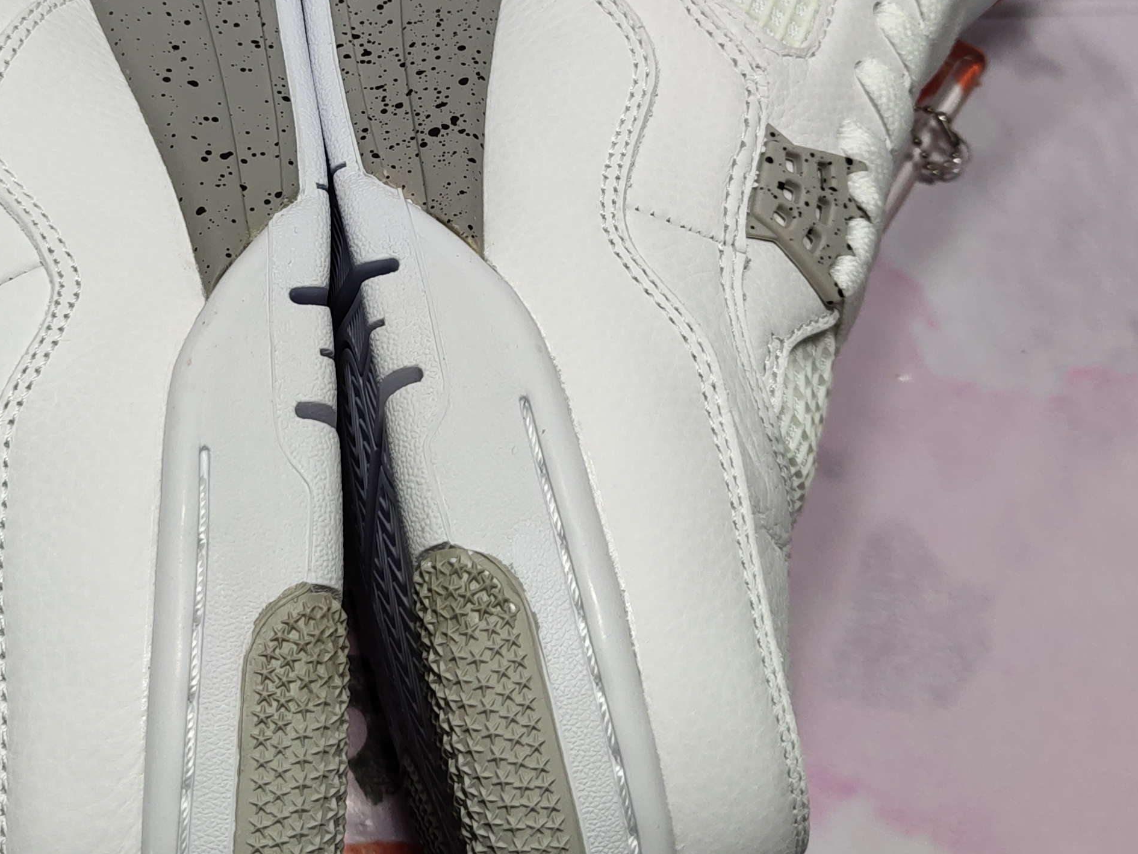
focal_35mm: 64
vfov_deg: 22.7
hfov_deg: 30.0
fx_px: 2104
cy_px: 190
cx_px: 350
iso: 50
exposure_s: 1/104
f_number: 1.79
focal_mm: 4.35
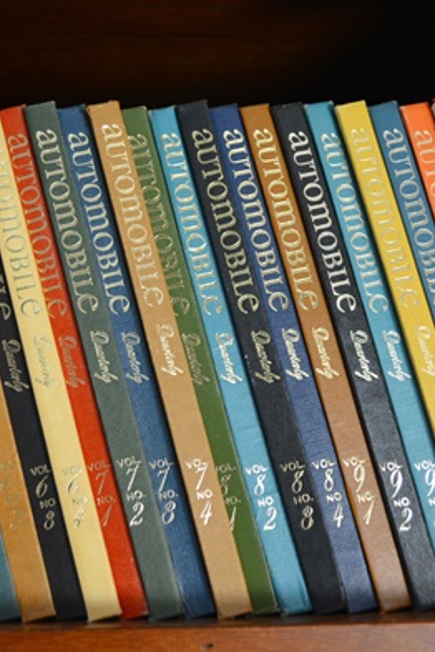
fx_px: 997
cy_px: 330
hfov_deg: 24.6
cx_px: 193
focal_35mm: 55
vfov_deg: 36.2
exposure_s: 1/60
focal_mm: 24
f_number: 4
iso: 800
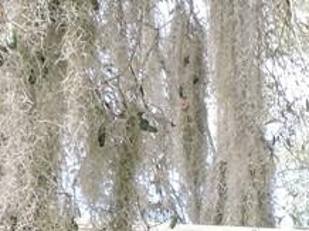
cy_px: 669
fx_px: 2292
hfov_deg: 7.7
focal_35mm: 257
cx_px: 217
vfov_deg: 5.5
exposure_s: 1/250
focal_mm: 6.2
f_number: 3.3
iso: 100
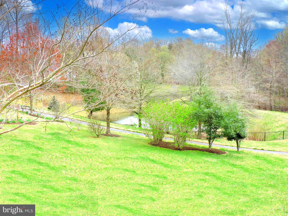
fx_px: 358
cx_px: 144
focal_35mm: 43
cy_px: 108
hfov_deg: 43.9
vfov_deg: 33.6
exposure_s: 1/320
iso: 100
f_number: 3.4
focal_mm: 7.7
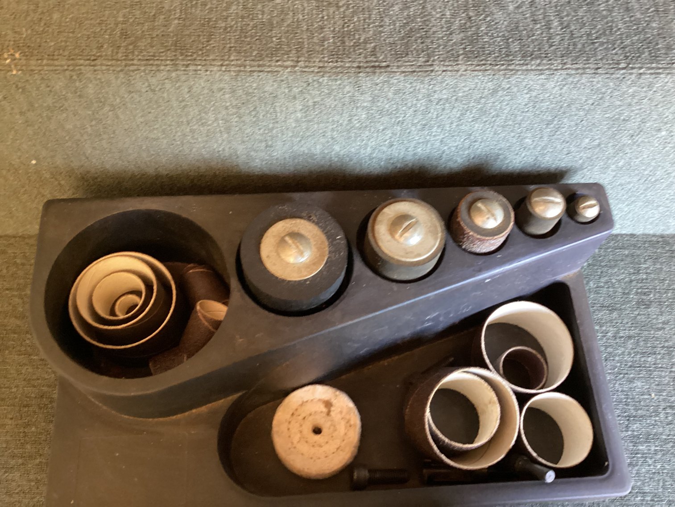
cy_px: 254
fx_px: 605
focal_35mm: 31
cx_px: 338
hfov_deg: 58.3
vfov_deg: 45.4
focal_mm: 3.3
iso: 500
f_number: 2.4
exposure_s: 1/25
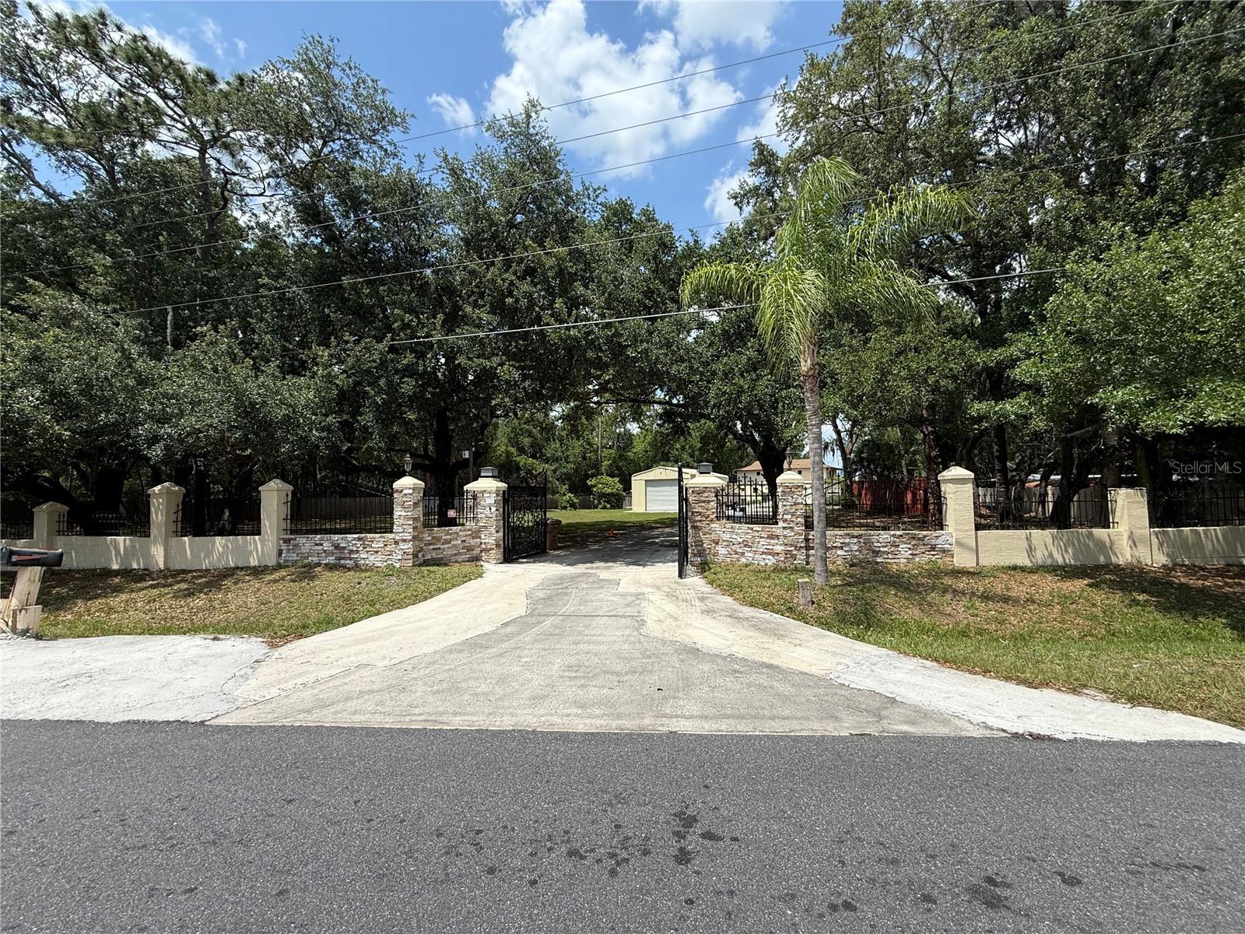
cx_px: 622
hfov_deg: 102.1
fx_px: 504
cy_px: 467
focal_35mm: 14
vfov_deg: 85.7
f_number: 2.2
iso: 50
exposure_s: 1/1745
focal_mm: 2.22
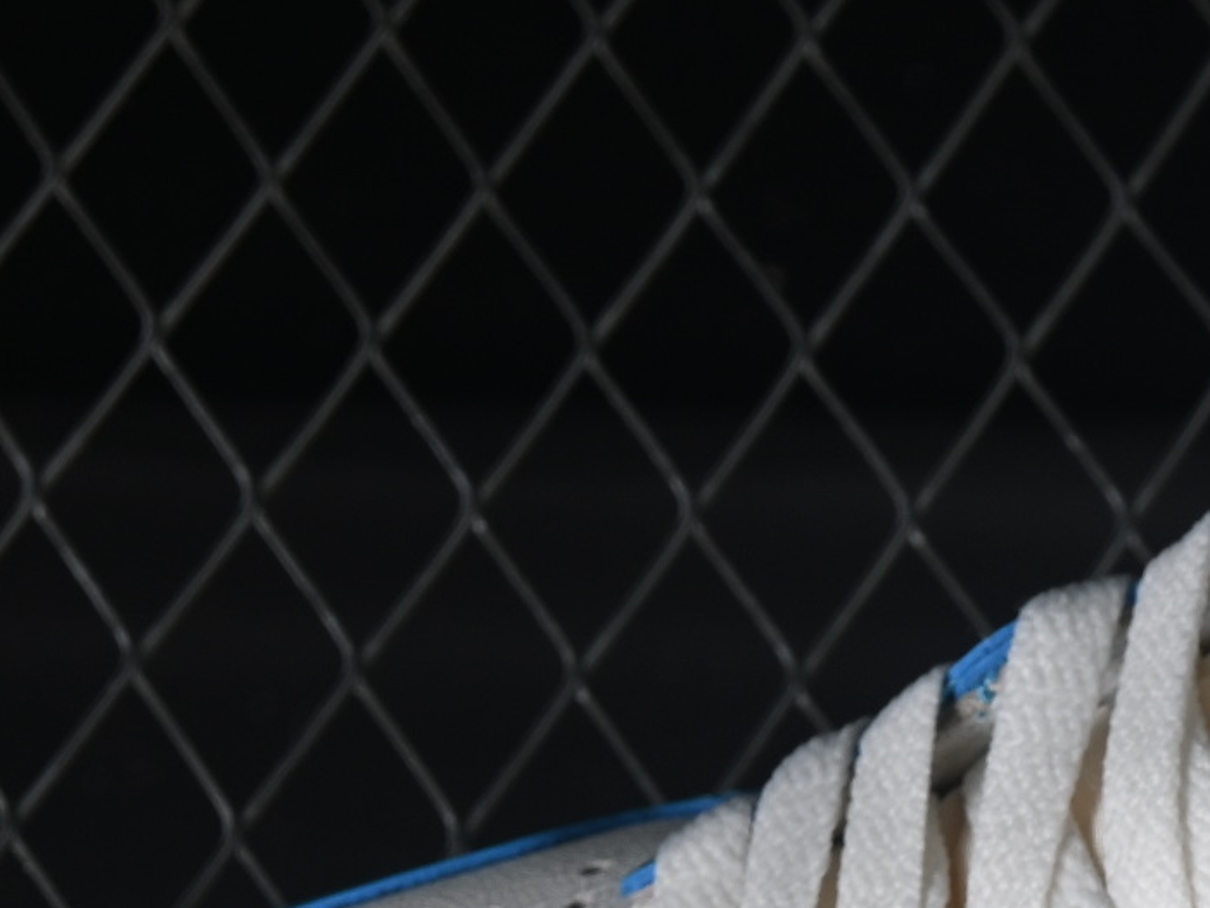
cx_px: 1398
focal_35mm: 287
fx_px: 10032
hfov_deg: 6.9
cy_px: 1432
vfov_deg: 5.1
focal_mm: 50
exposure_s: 1/80
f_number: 7.1
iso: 160
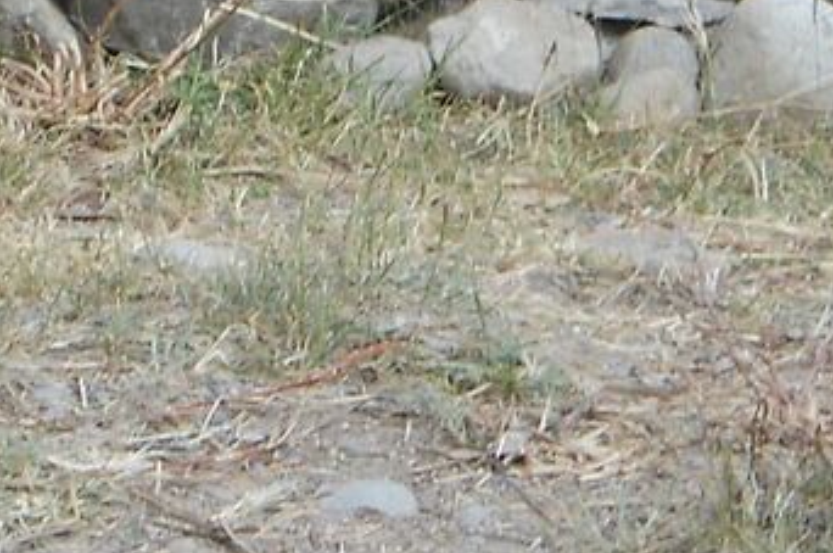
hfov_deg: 5.6
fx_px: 8272
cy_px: -1201
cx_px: -1096
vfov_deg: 3.7
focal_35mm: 358
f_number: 7.1
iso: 180
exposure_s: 1/400
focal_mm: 34
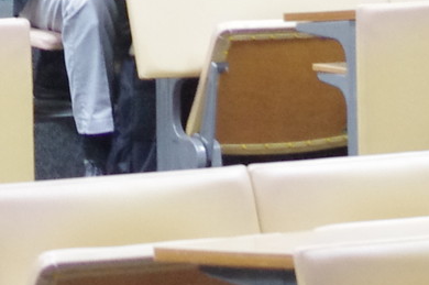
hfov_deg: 6.4
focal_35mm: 323
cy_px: -458
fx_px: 3844
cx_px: -81
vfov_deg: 4.1
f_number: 4
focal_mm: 32.5
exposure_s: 1/25
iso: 2000
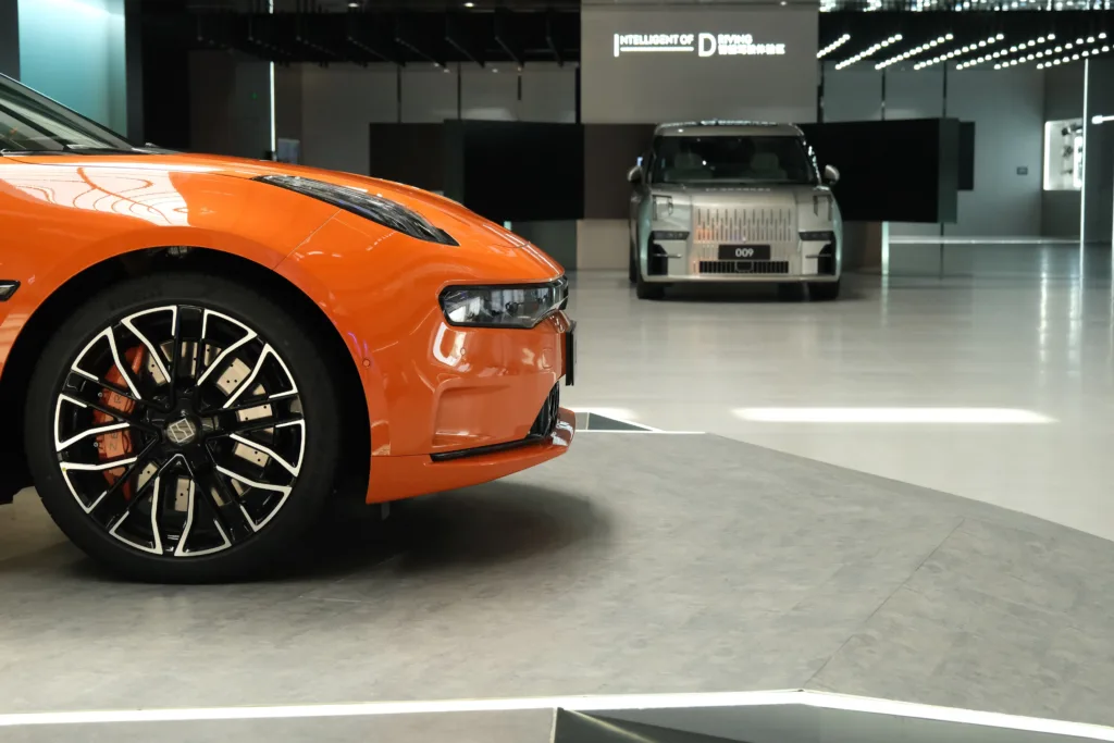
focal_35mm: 59
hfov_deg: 33.9
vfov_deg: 23.0
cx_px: 557
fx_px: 1826
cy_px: 372
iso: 4000
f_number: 4.5
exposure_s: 1/800
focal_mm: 39.3
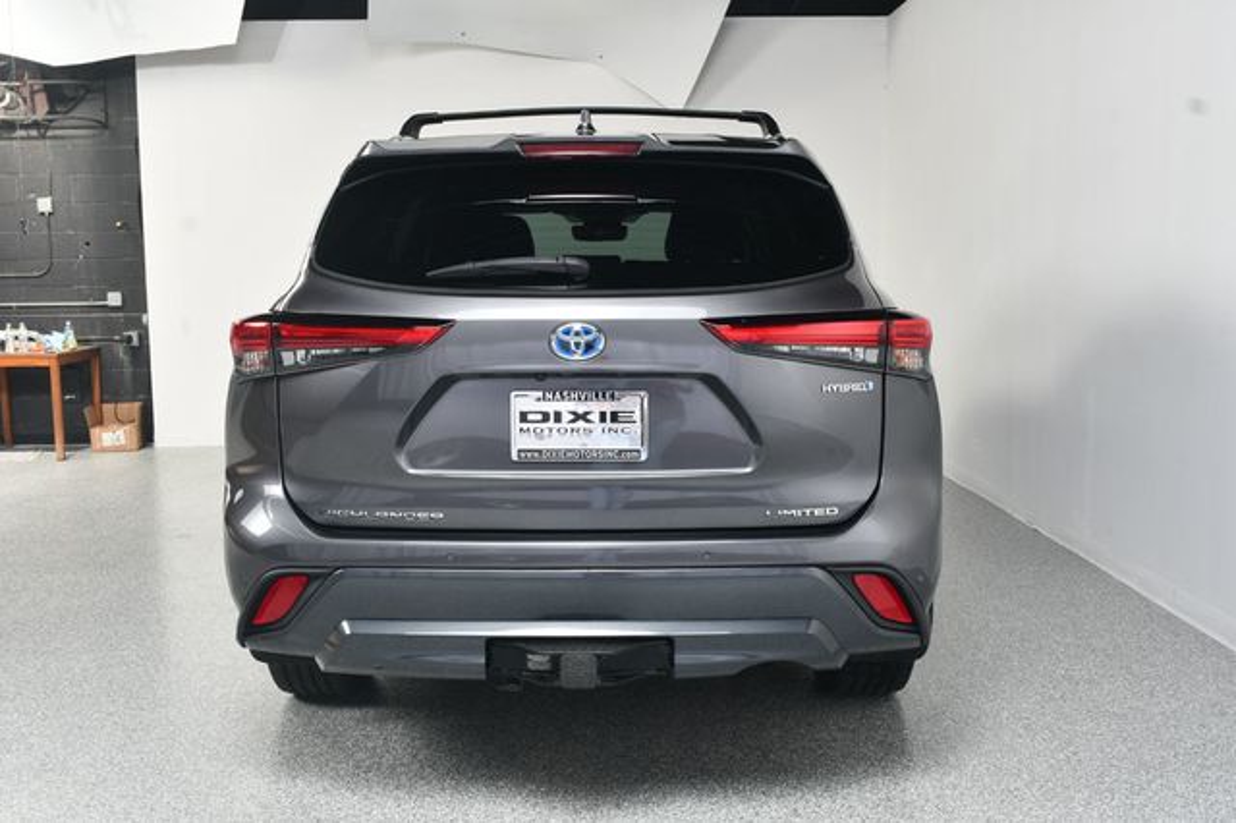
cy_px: 412
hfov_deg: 53.2
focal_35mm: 36
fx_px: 1235
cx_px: 618
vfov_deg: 36.8
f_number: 8
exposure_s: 1/160
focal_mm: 24
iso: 100
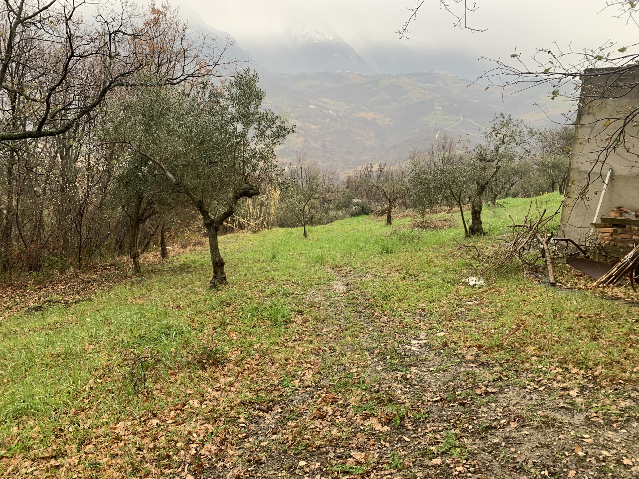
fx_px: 480
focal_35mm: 26
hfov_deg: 67.3
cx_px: 320
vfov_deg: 53.1
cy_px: 240
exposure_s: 1/122
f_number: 1.8
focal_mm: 4.25
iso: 40
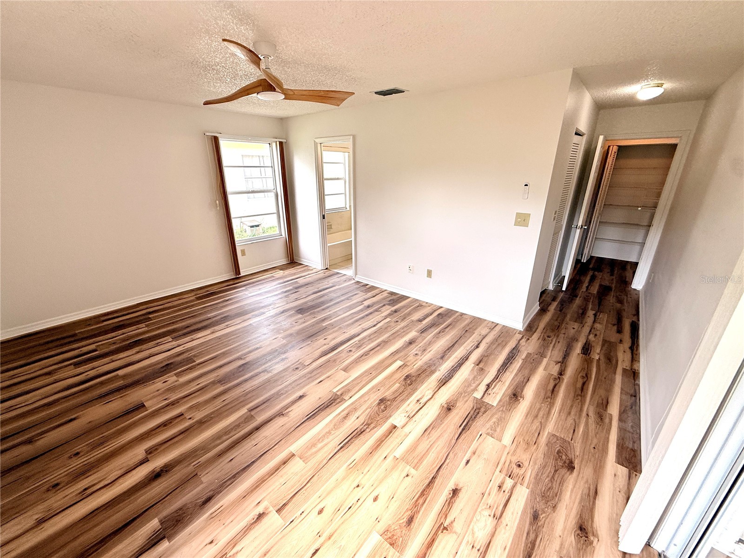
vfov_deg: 85.7
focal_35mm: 14
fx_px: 301
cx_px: 372
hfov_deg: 102.1
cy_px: 279
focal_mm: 2.22
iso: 64
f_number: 2.2
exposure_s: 1/188
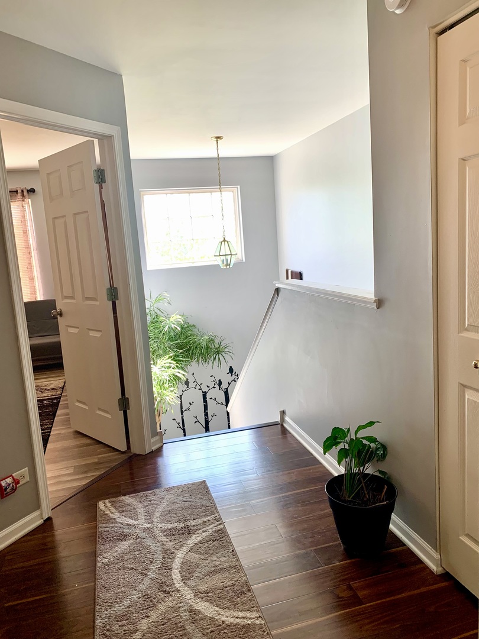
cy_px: 320
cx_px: 240
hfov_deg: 53.1
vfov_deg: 67.3
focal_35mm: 26
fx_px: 480
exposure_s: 1/120
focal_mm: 4.25
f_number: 1.8
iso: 64
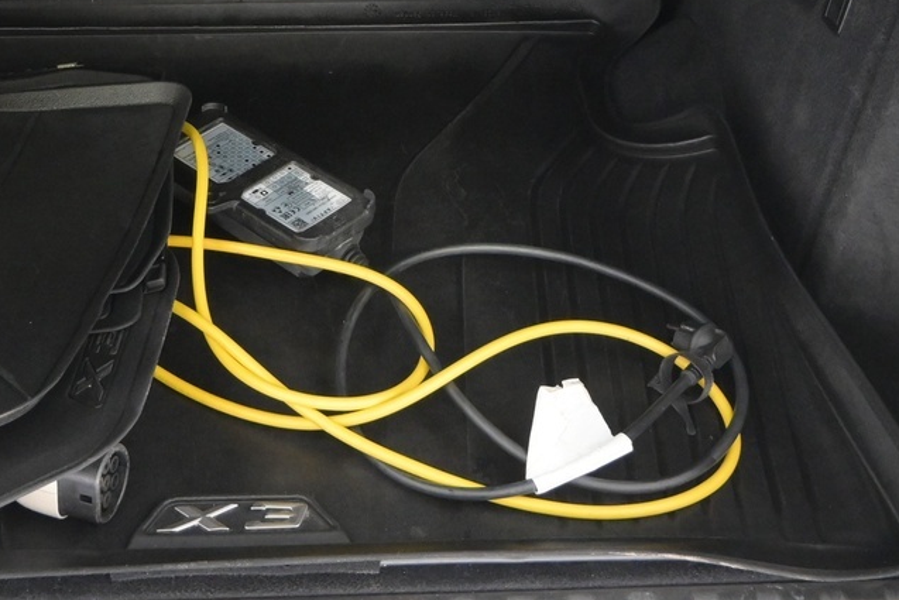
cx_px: 253
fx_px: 1524
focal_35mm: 61
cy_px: 89
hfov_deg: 32.4
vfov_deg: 21.9
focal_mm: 16
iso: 2500
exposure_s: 1/40
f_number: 3.5
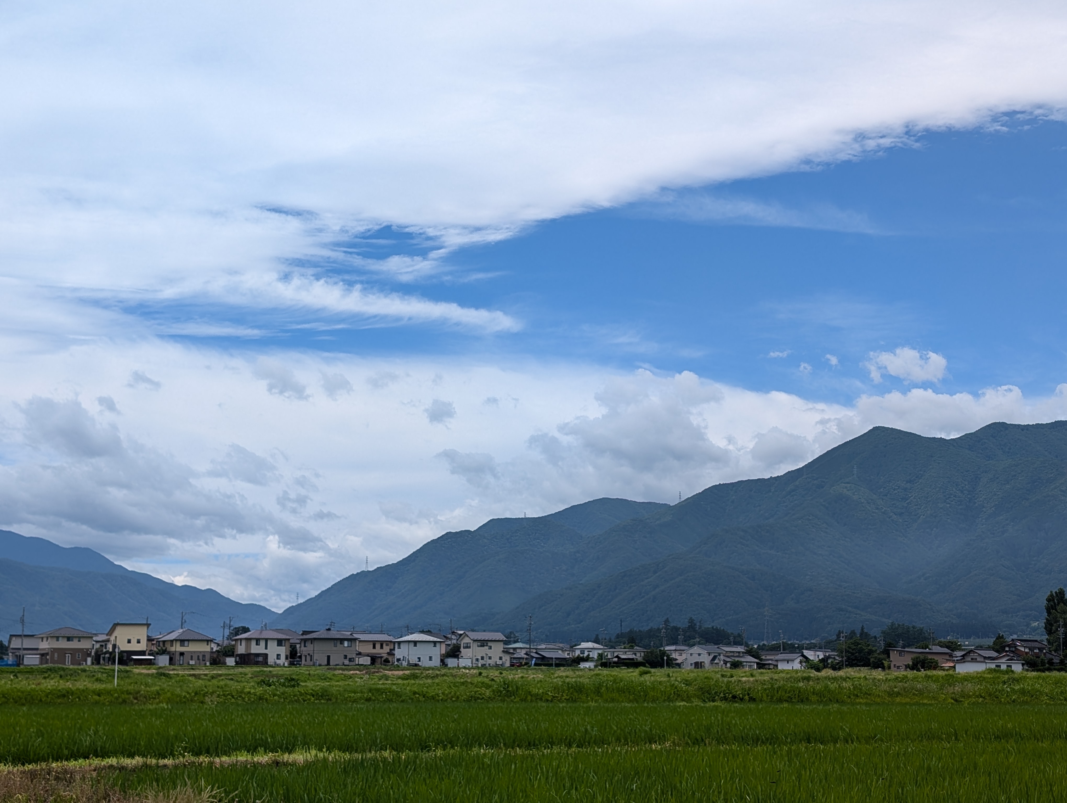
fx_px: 1513
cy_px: 402
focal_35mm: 49
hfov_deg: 38.9
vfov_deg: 29.7
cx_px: 534
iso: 25
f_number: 1.68
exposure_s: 1/2294
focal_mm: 6.9
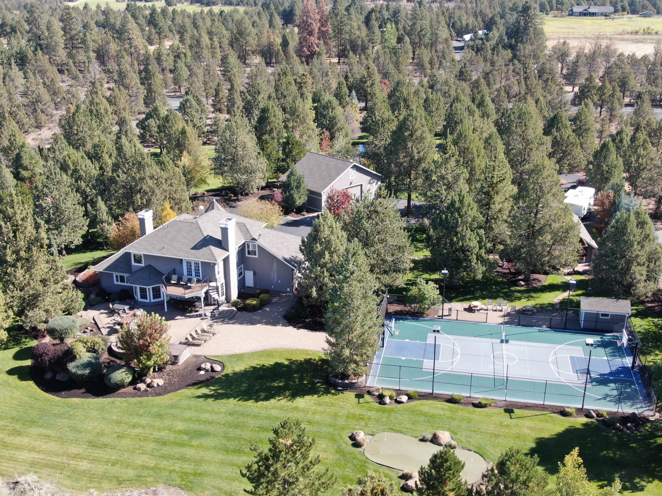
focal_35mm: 40
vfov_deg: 36.0
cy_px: 248
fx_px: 765
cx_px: 331
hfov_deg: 46.8
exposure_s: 1/240
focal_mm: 6.92
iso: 100
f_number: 3.5
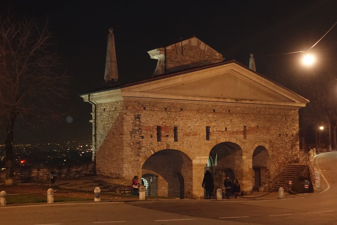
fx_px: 393
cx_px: 168
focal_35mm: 42
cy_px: 112
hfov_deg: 46.4
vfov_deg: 31.9
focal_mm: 15.52
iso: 3200
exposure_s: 1/30
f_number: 2.8
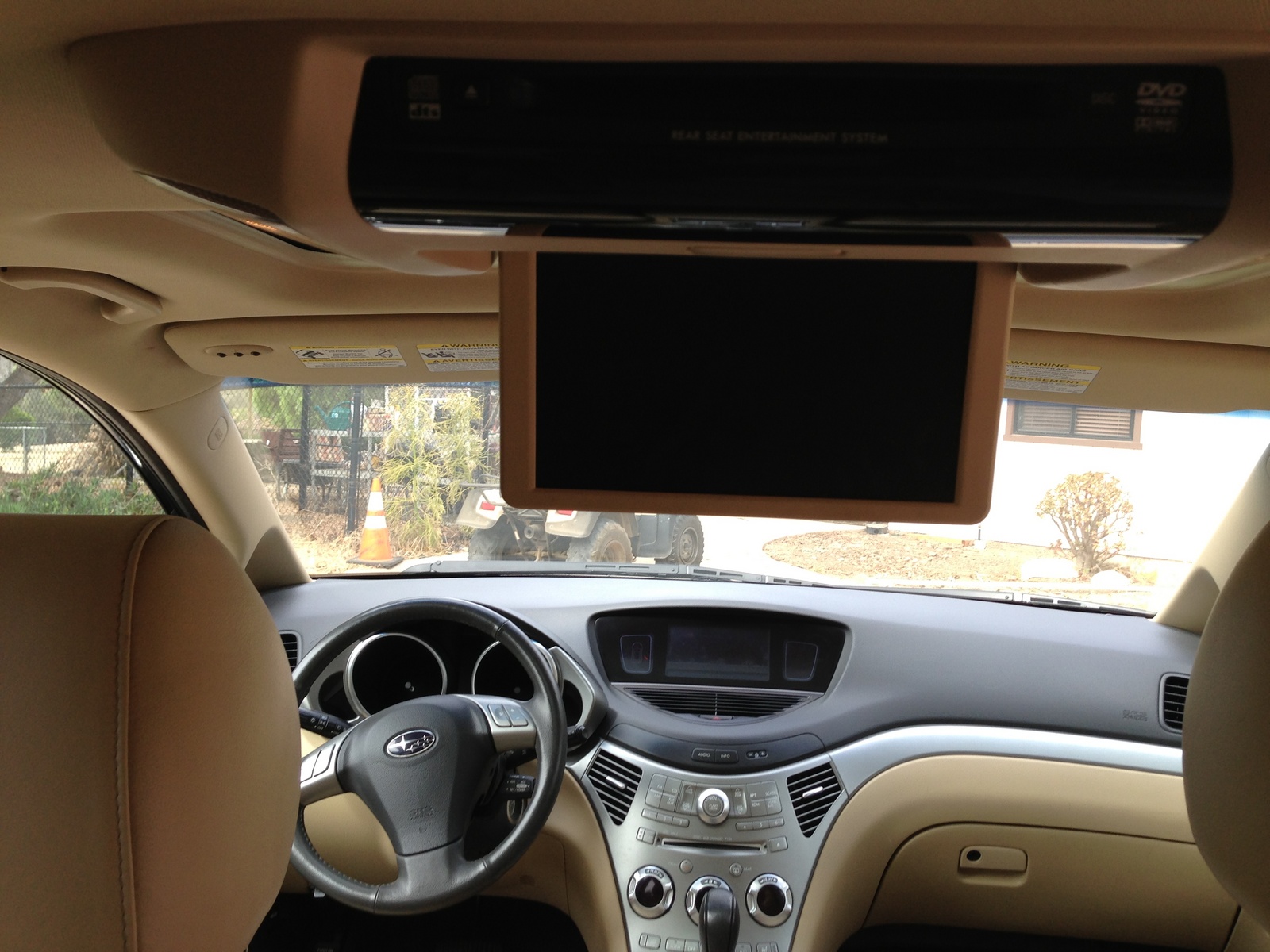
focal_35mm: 33
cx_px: 635
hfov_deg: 55.4
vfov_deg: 42.9
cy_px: 476
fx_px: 1211
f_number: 2.4
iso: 50
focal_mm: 4.13
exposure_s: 1/156
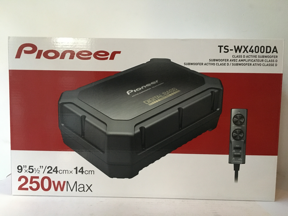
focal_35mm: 29
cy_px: 108
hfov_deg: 61.7
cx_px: 144
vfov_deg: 48.2
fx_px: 241
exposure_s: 1/17
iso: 320
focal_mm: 4.15
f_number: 2.2
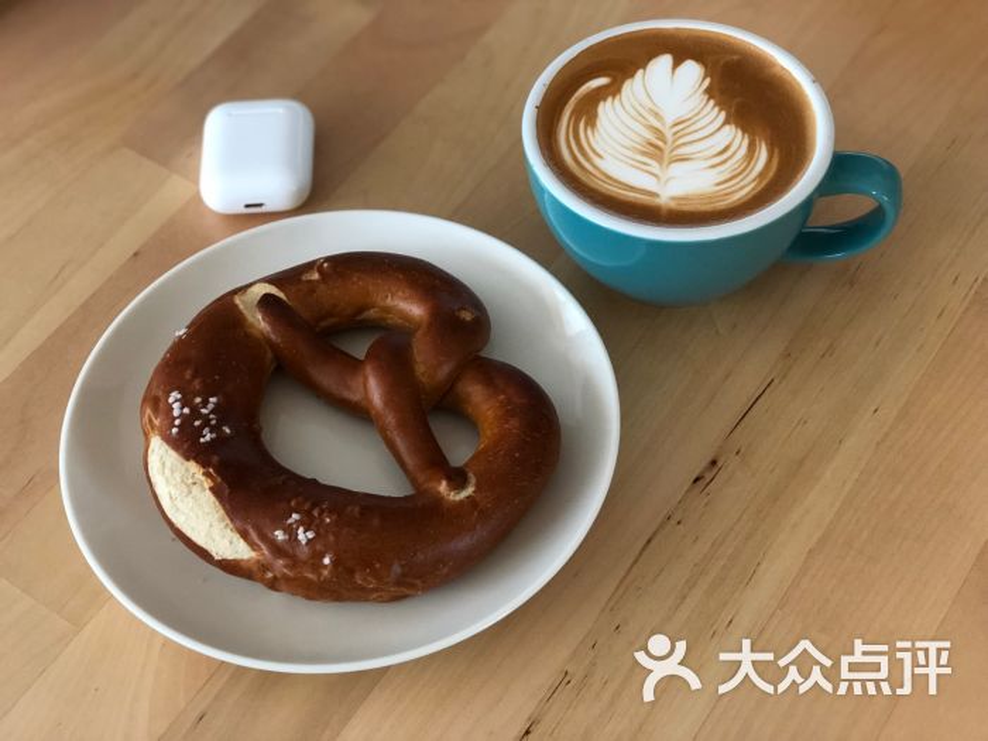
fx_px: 1627
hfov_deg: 33.8
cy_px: 370
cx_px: 494
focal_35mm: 57
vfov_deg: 25.7
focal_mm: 6.6
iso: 640
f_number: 2.8
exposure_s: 1/50
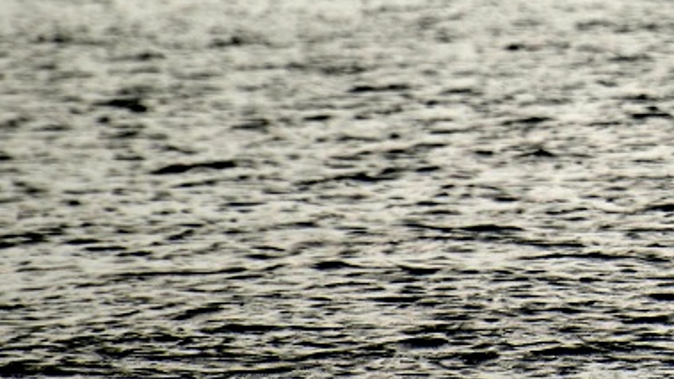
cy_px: -35
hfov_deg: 1.7
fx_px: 22138
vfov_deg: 1.0
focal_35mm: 1239
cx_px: 812
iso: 100
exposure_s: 1/400
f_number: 5.6
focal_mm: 300
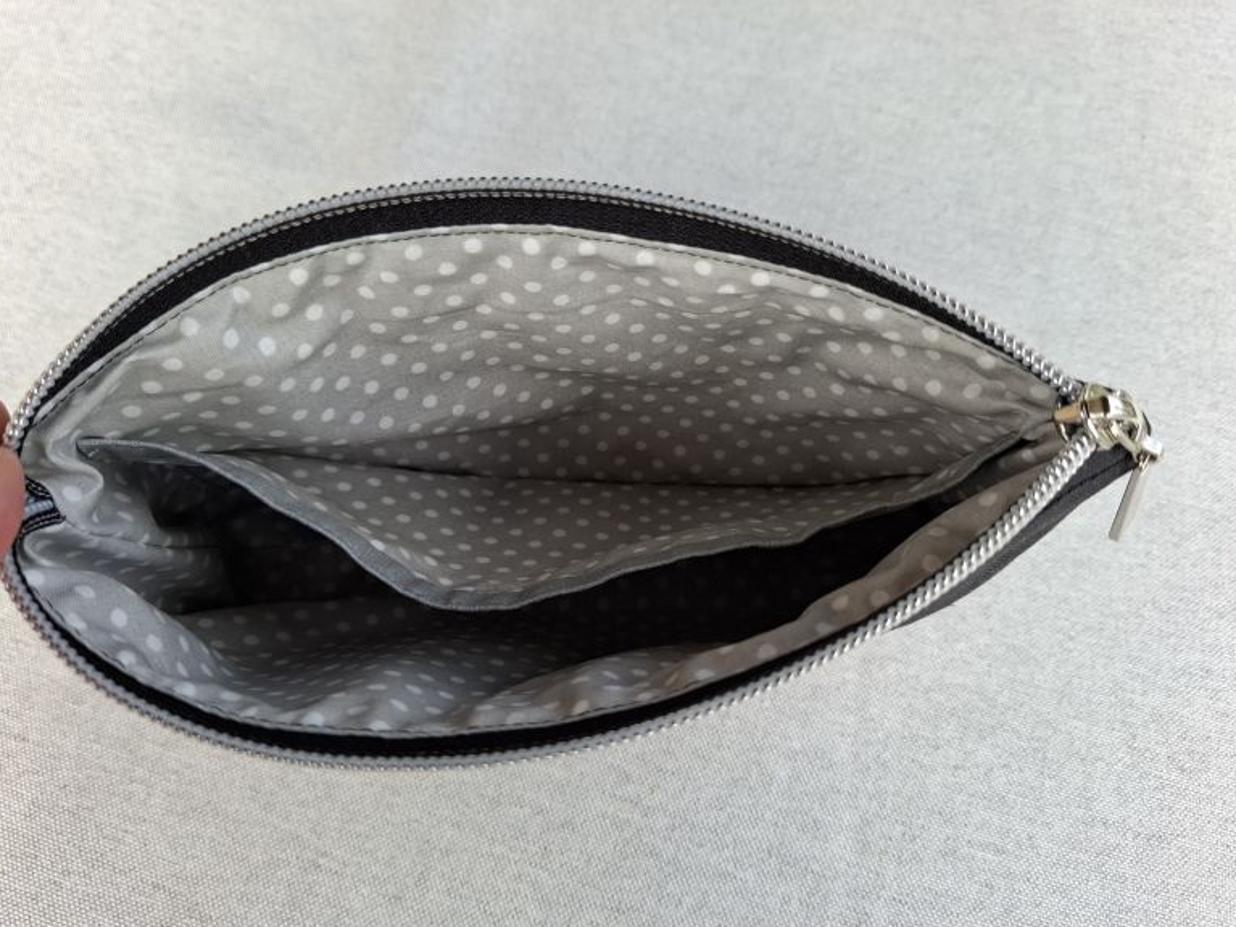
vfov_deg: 56.8
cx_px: 633
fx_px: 857
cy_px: 445
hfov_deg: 71.6
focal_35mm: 24
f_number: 1.8
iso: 50
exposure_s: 1/147
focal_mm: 5.54
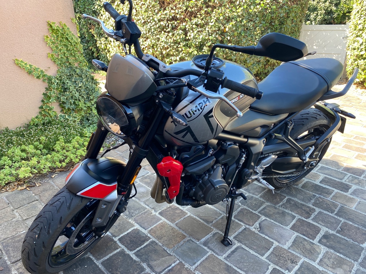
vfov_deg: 53.1
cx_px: 183
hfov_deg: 67.3
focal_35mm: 26
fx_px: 275
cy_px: 137
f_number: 1.8
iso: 40
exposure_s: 1/121
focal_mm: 4.25
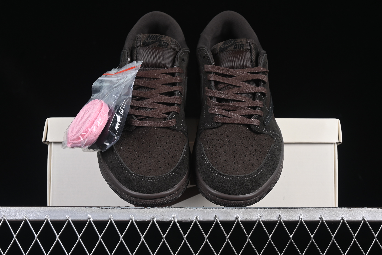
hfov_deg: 27.0
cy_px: 128
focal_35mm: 75
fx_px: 796
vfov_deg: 18.2
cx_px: 191
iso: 160
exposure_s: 1/60
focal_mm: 50
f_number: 6.3
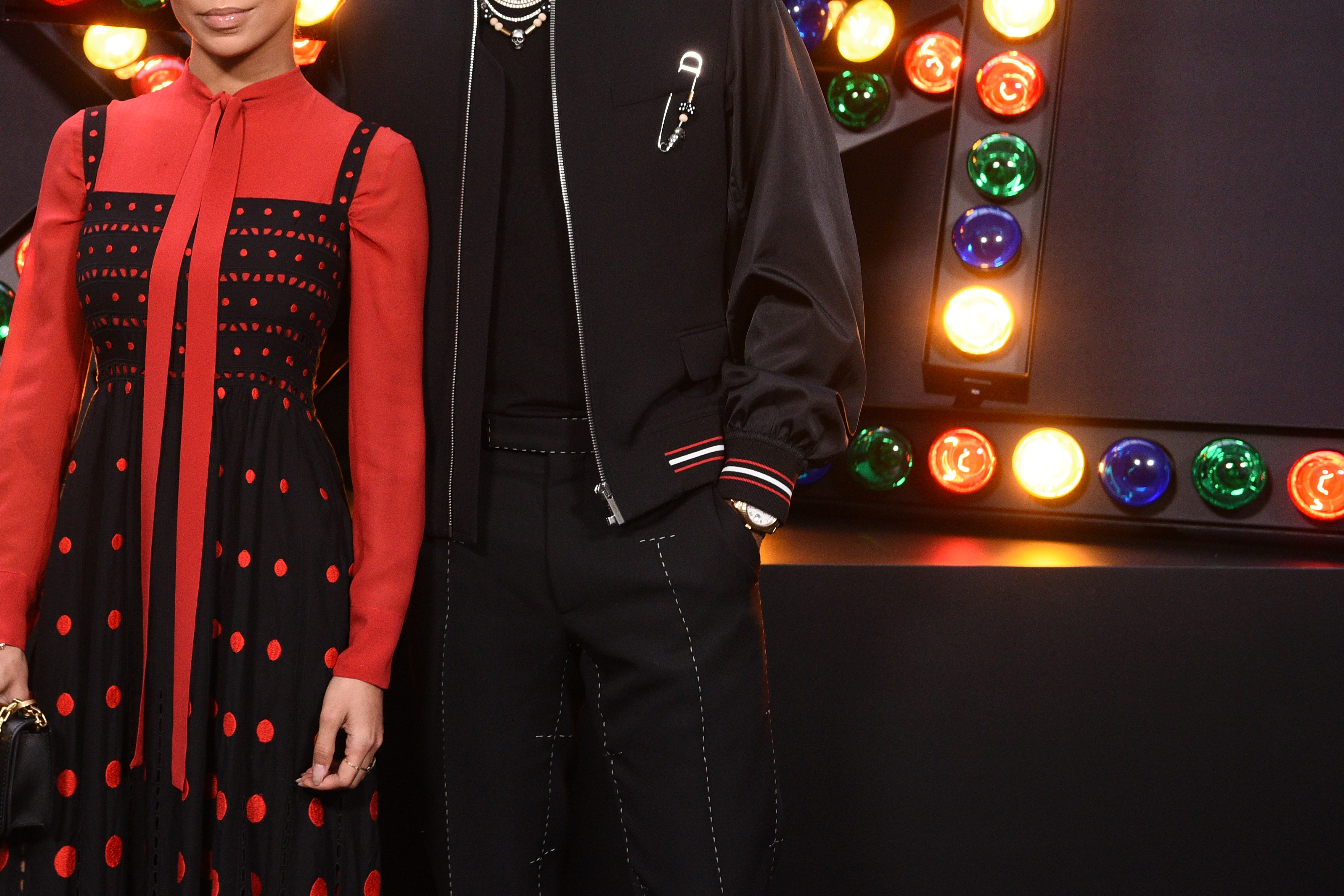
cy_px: 209
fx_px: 2912
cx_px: 312
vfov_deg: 17.4
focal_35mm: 78
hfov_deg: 25.6
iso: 1600
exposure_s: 1/320
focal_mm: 48
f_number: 3.5
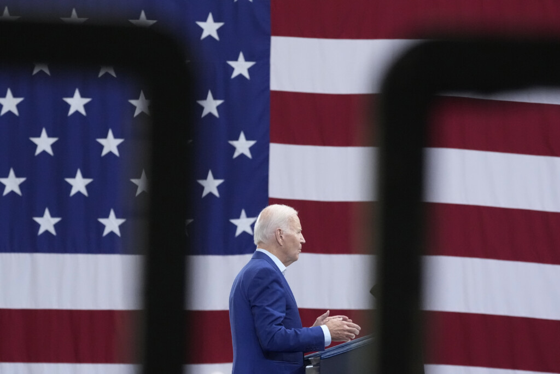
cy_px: 187
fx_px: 2940
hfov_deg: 10.9
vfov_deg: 7.3
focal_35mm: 189
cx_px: 280
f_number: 5.6
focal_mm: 126
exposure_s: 1/400
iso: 8000
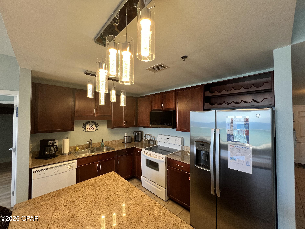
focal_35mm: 13
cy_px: 114
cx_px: 152
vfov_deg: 89.9
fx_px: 115
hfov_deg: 106.2
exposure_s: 1/60
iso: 160
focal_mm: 1.57
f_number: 1.8
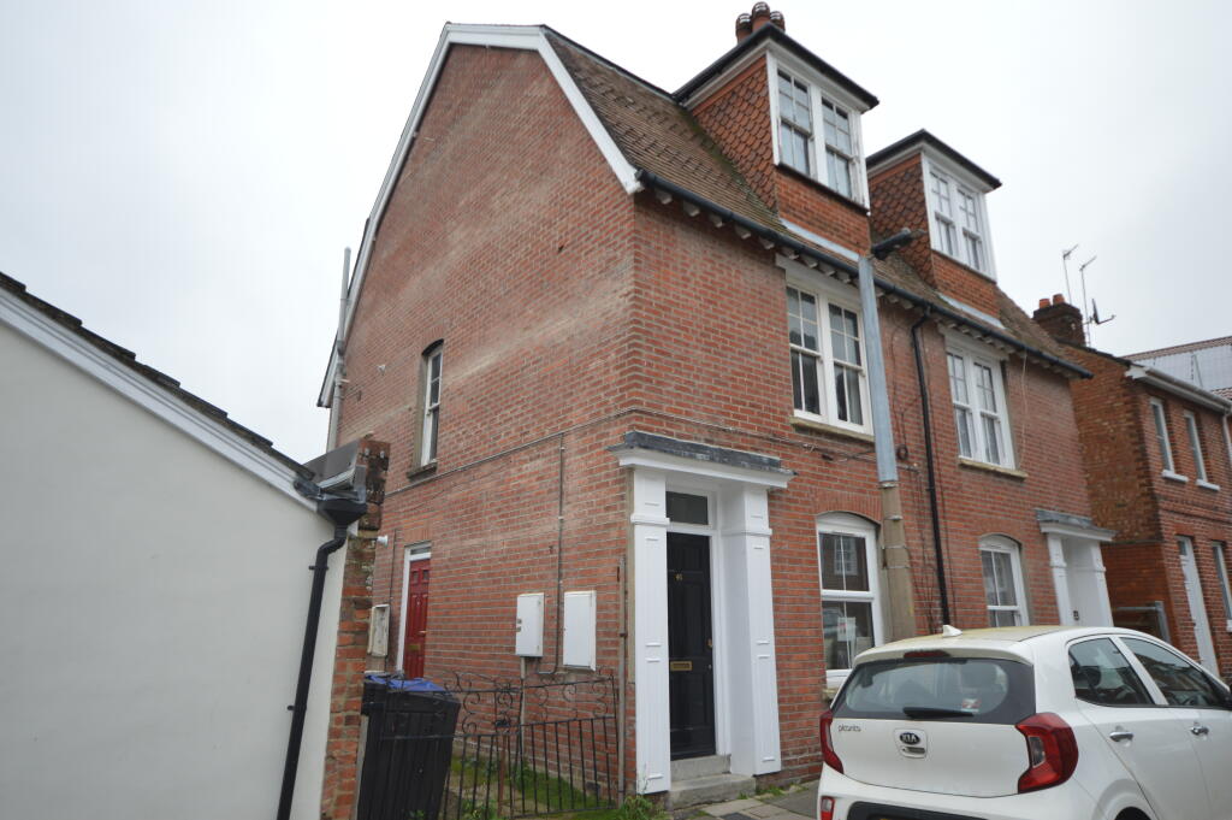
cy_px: 410
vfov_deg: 56.1
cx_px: 616
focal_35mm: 22
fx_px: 769
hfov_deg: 77.4
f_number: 5.6
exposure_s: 1/125
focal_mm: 15
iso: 220
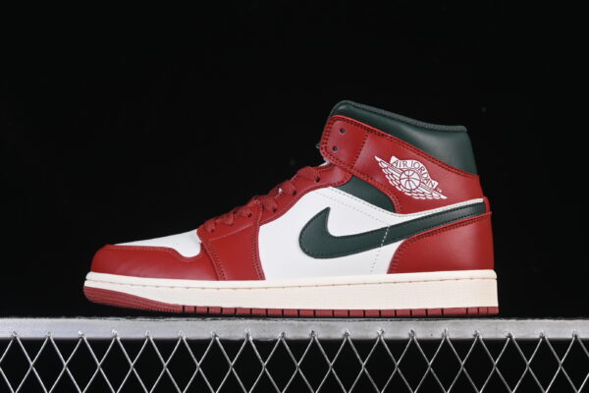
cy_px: 196
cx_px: 294
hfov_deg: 27.0
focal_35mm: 75
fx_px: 1227
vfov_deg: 18.2
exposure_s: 1/80
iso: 160
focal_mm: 50
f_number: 8
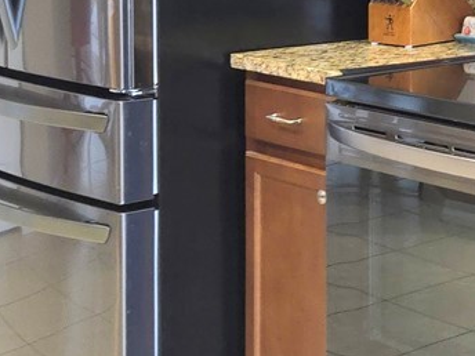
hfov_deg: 17.7
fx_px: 1468
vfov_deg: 13.7
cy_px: 6
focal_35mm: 107
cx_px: 536
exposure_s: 1/30
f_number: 1.8
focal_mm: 5.4
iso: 320
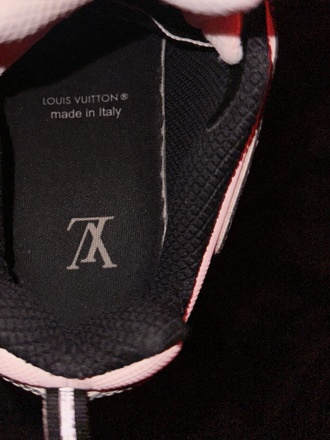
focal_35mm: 37
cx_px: 90
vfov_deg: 49.6
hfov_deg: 37.8
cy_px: 161
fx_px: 470
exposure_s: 1/4
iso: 50
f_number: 1.78
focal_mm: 6.86
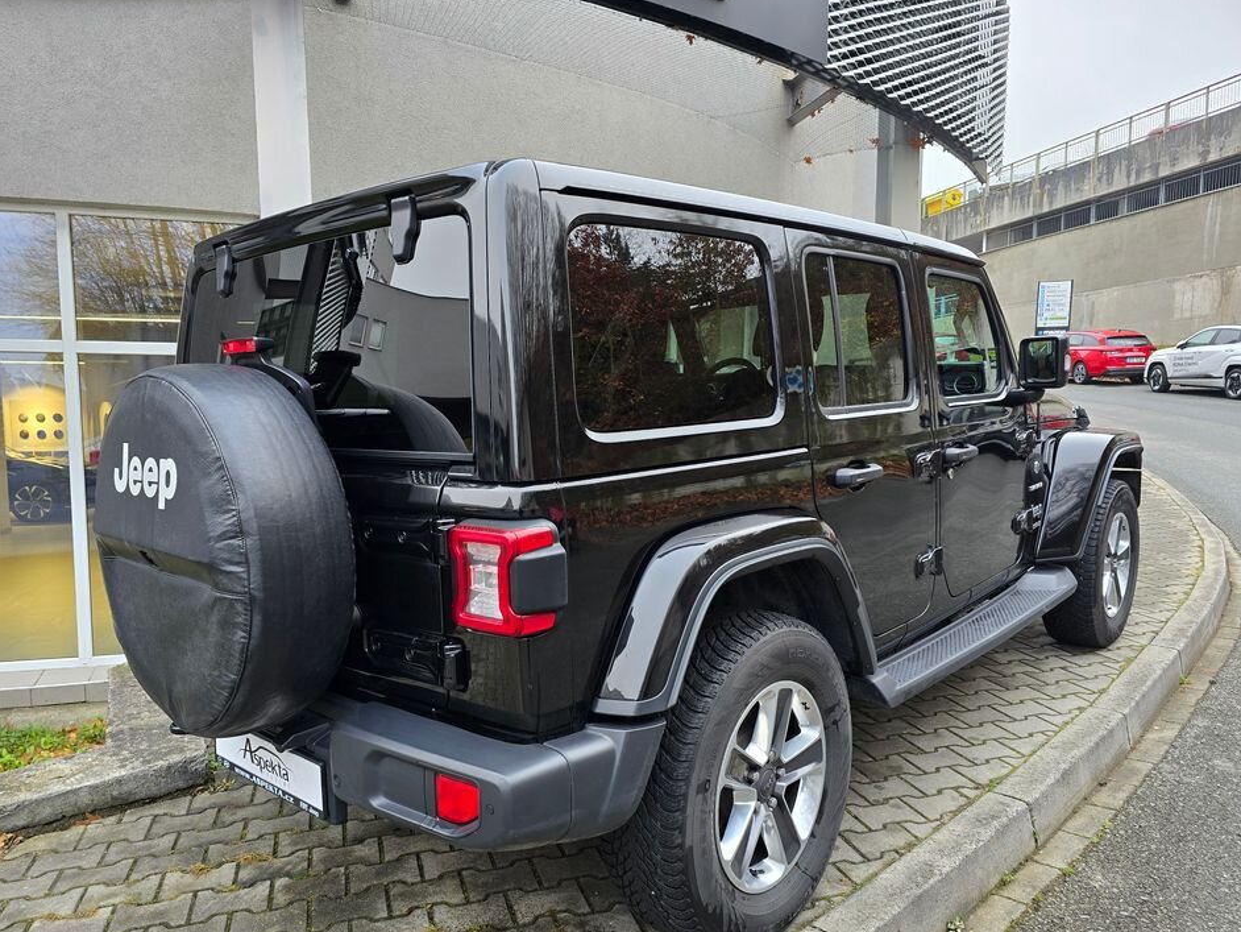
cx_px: 568
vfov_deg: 54.8
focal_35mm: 25
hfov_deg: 69.3
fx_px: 896
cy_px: 500
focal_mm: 6.3
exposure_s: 1/100
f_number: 1.7
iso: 100
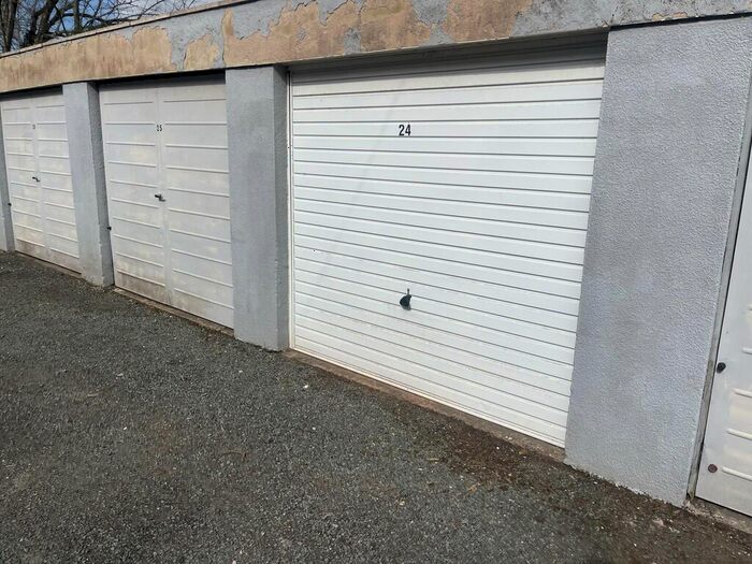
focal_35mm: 25
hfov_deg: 69.4
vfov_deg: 54.9
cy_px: 282
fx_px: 543
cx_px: 376
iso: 32
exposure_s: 1/10000
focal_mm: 5.1
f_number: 1.6
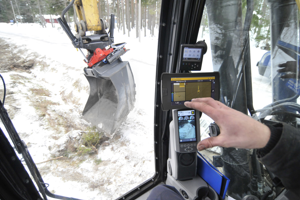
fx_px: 158
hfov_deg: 86.9
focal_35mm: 19
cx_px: 152
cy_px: 95
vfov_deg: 64.5
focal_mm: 12
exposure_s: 1/500
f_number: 4
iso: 1250
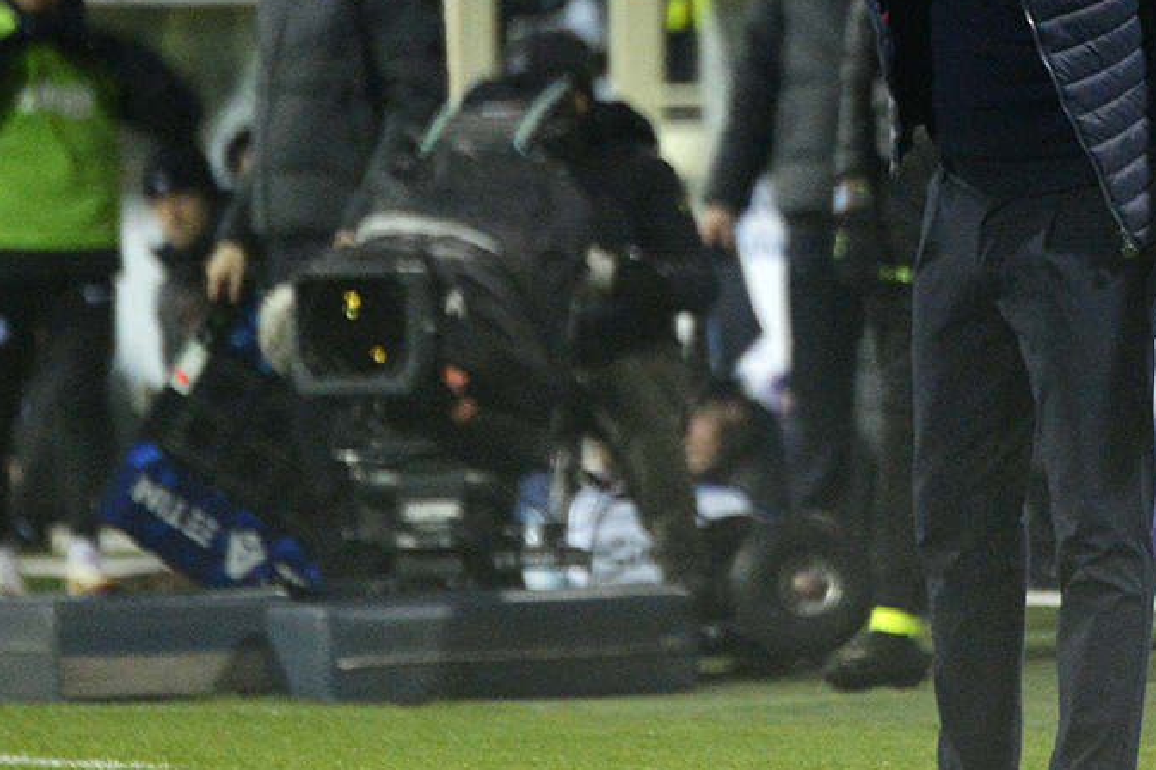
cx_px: 836
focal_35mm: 714
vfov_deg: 1.9
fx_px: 22926
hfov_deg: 2.9
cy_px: 225
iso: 2500
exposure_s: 1/1000
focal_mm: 400
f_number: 5.6
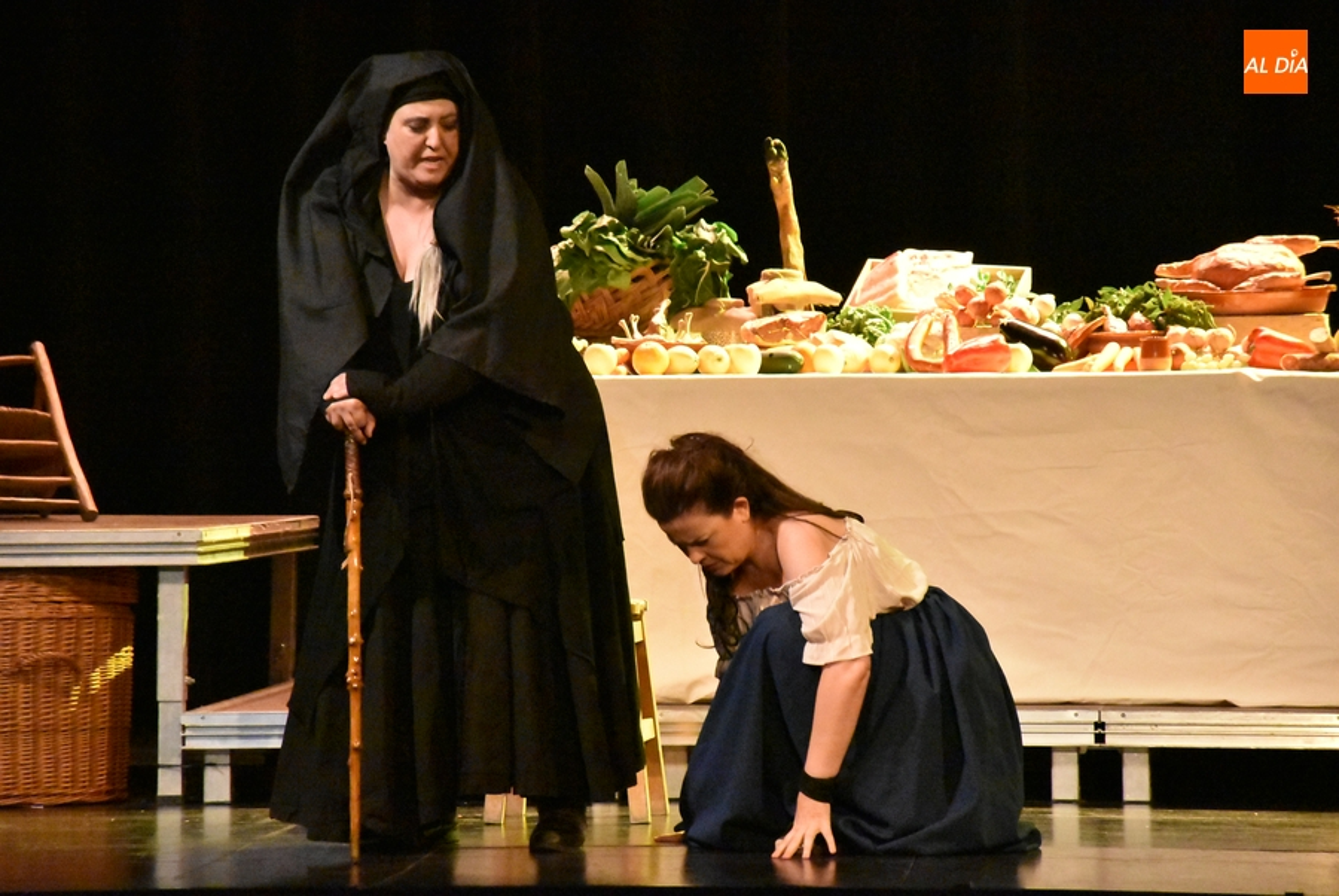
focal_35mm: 210
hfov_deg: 9.8
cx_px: 670
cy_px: 448
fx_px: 7818
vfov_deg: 6.6
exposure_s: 1/125
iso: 16000
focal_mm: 140
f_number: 5.6
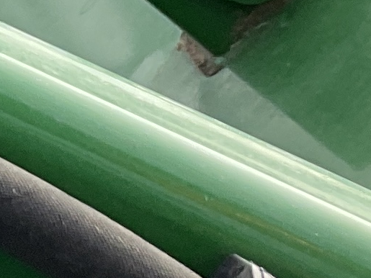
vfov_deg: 6.5
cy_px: -90
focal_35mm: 227
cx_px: -500
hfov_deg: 8.1
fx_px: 2432
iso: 16
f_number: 1.8
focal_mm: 3
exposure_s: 1/599
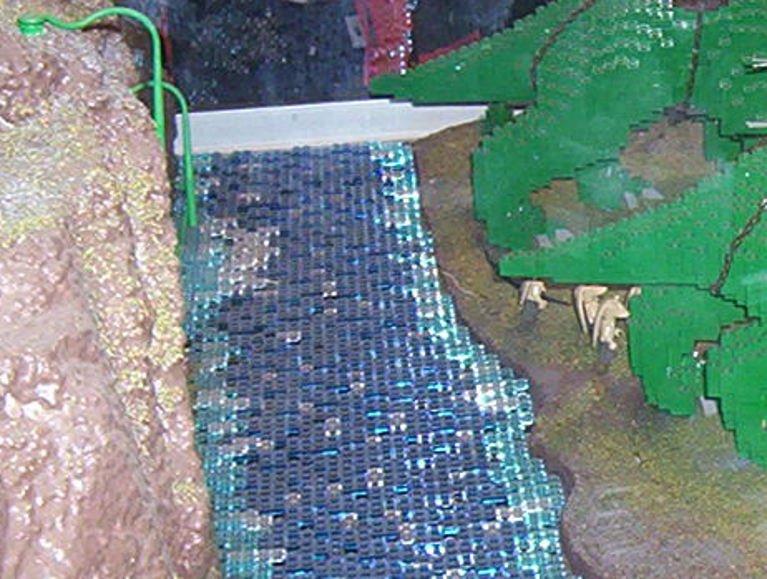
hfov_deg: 18.6
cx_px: 918
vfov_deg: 14.8
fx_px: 2222
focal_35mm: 100
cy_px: 473
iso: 140
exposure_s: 1/60
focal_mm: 5.26
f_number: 3.84
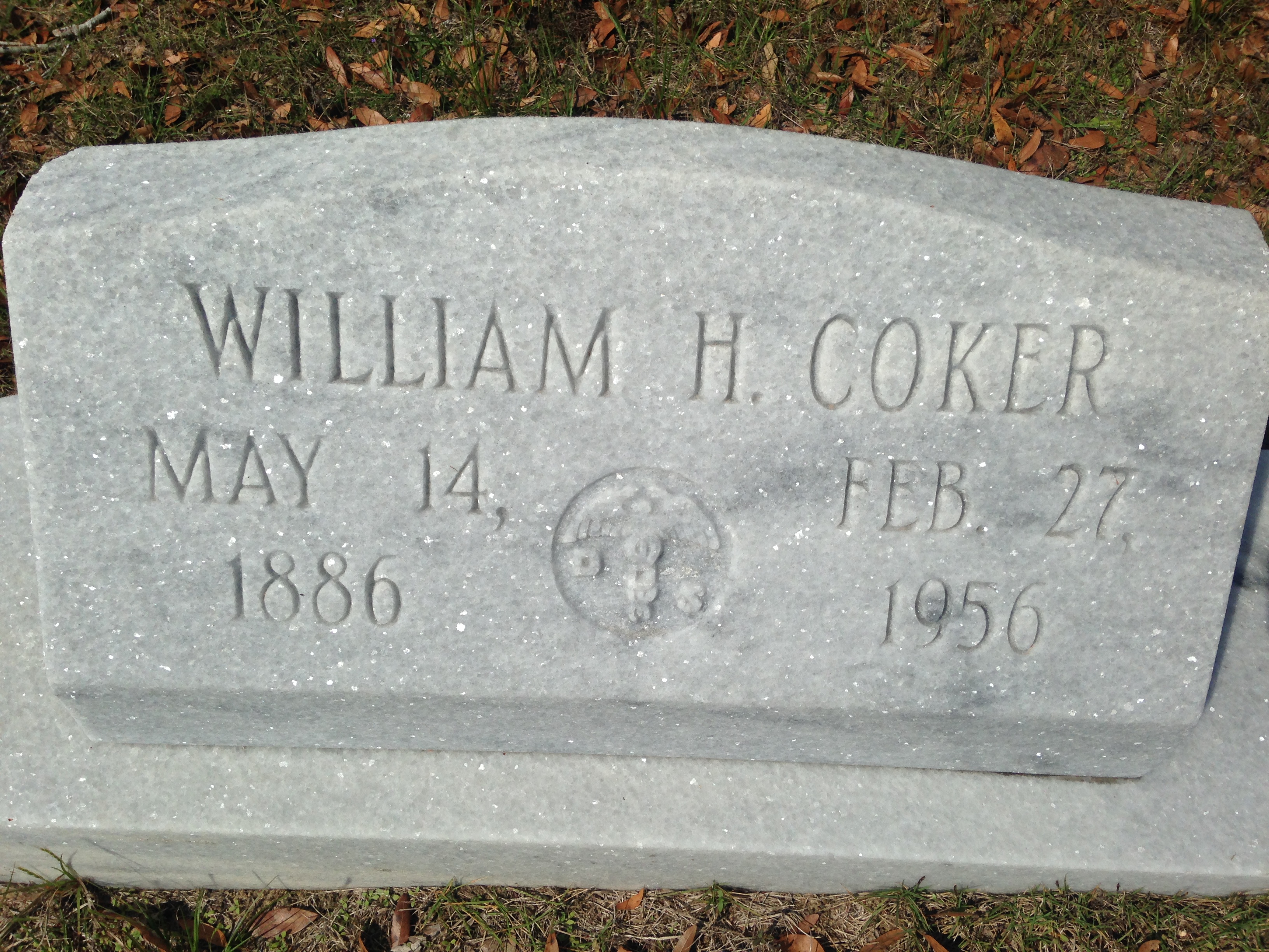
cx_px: 634
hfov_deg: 55.4
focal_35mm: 33
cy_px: 476
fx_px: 1210
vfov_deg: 42.9
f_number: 2.4
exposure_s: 1/4184
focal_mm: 4.12
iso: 50
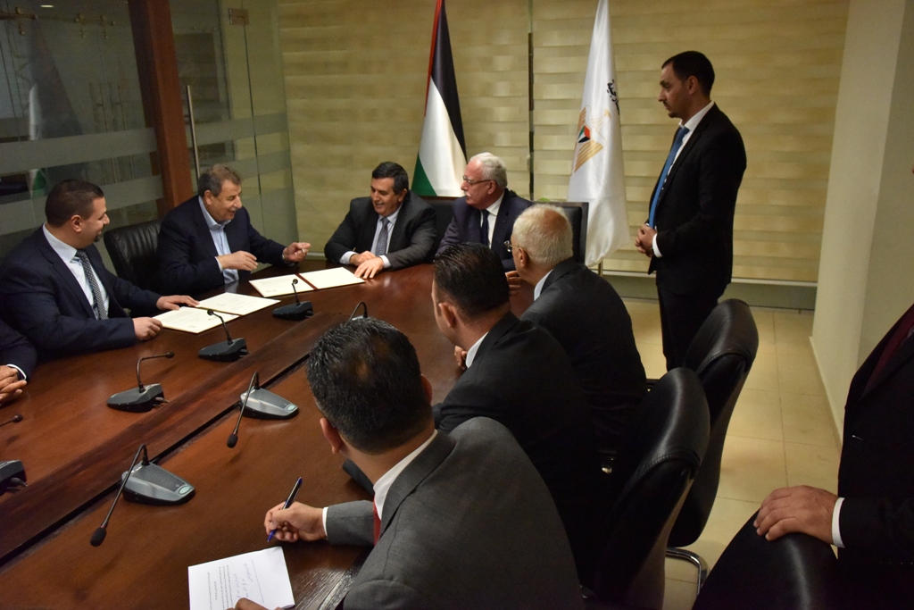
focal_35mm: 31
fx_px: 787
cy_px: 305
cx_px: 457
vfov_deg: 42.3
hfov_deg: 60.3
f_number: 10
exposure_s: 1/400
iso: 6400
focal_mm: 31
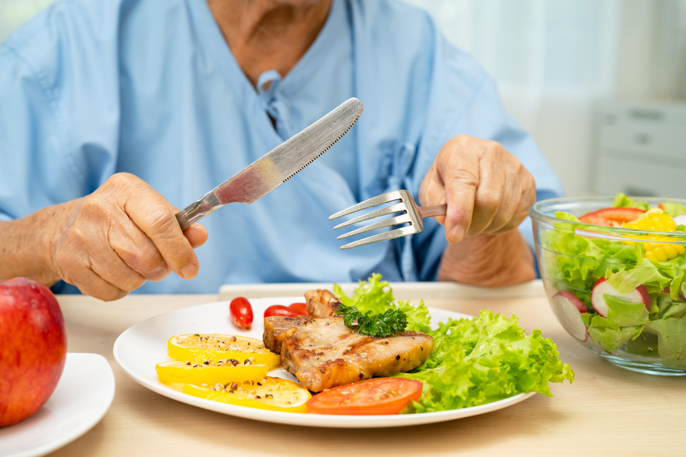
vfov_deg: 27.0
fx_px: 953
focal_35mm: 50
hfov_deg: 39.6
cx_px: 343
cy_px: 228
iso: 400
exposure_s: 1/100
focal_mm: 50
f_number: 4.5
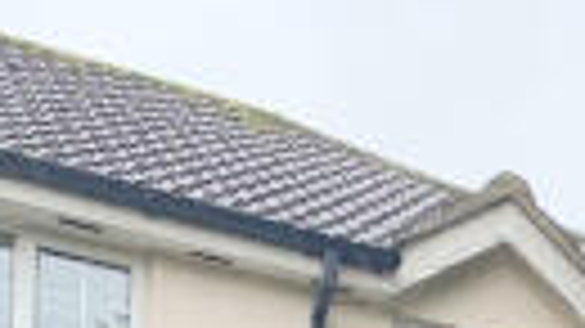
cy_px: 937
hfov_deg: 21.0
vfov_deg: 10.0
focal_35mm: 95
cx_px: 688
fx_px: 1473
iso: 100
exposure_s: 1/104
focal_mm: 4.25
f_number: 1.8
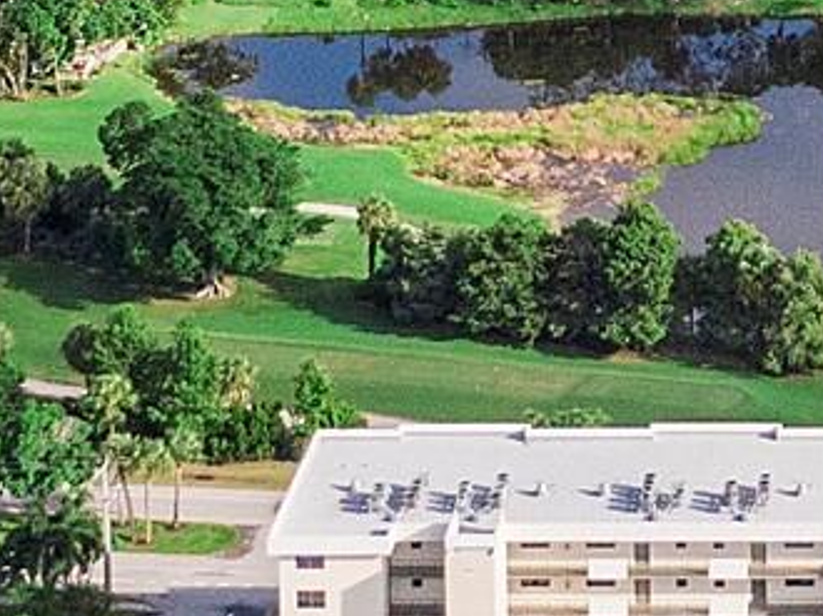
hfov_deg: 12.9
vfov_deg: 9.5
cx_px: 973
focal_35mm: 149
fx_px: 3540
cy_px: -476
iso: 100
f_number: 2.8
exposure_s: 1/1250
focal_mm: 4.39
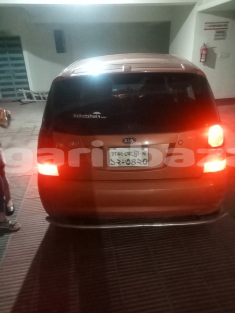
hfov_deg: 49.7
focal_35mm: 28
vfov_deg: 63.4
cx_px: 118
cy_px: 156
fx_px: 253
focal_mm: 3.46
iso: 6490
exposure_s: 1/12.5
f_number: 2.2
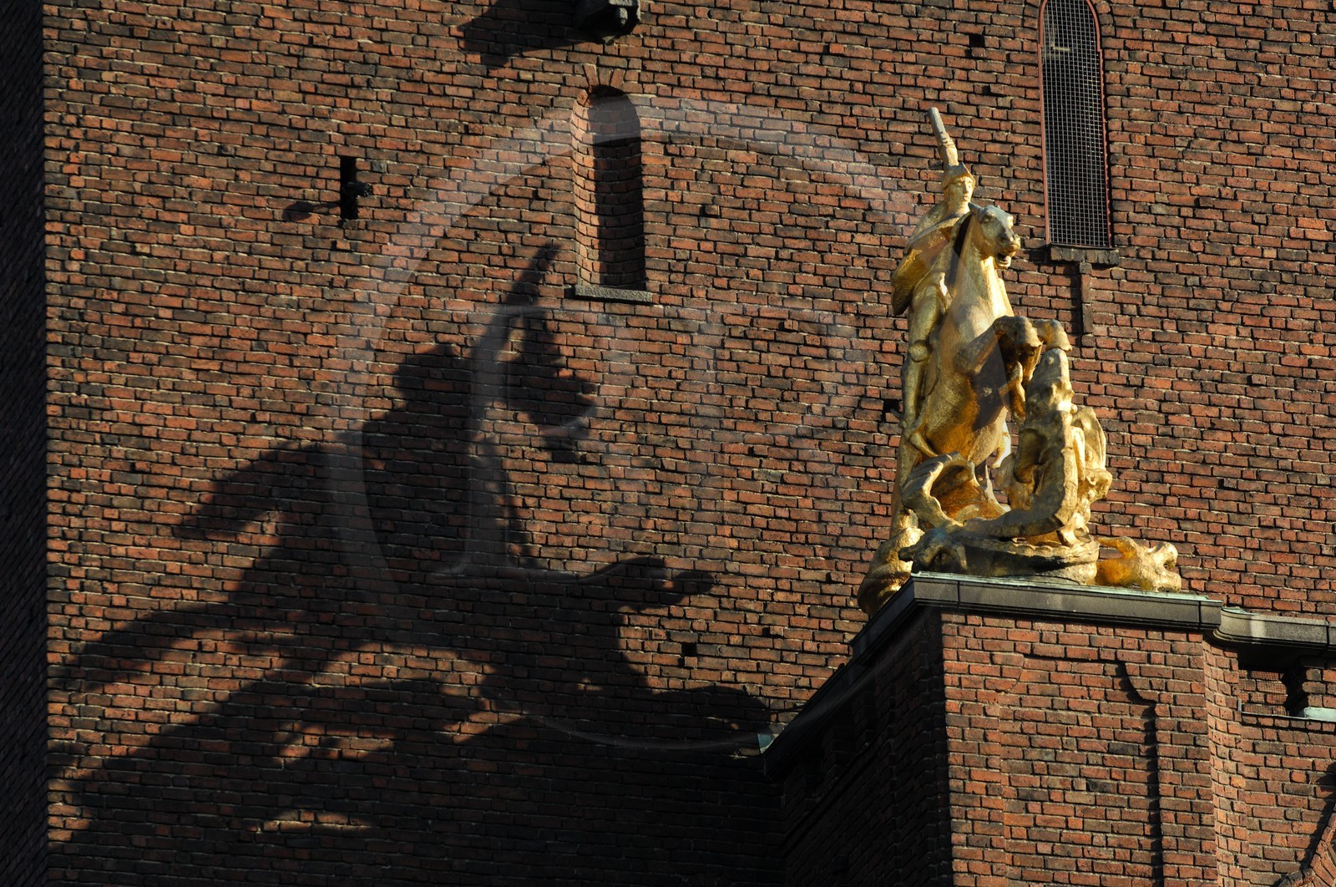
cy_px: 444
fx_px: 9728
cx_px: 668
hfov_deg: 7.9
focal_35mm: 262
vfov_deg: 5.2
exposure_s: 1/250
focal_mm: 175
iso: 100
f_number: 4.8
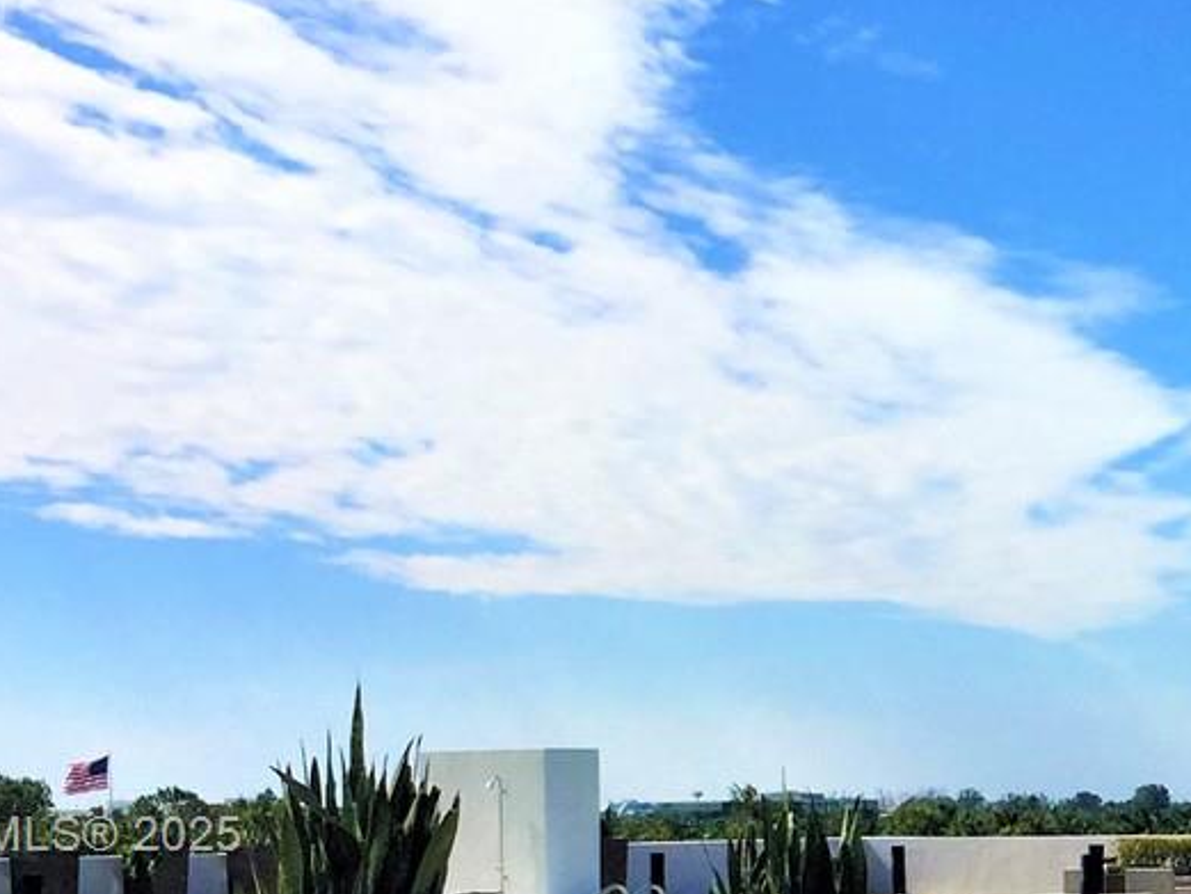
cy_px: 839
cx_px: 1340
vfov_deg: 16.3
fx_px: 3063
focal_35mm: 89
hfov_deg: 20.8
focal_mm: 4.15
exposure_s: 1/4405
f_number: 2.2
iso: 32
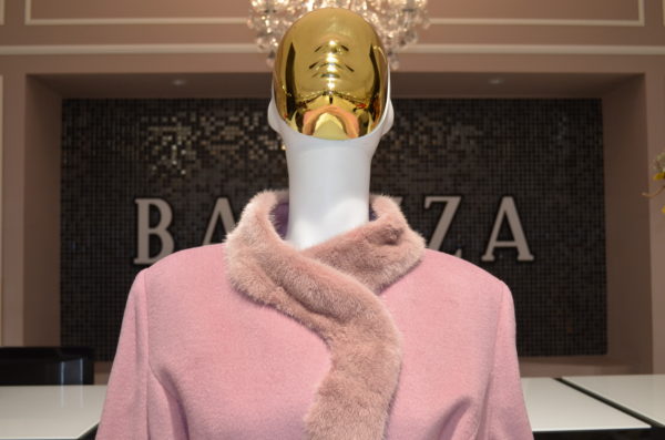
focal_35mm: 39
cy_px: 220
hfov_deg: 49.7
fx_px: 719
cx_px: 332
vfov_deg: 34.0
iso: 640
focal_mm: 26
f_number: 4.2
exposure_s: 1/60
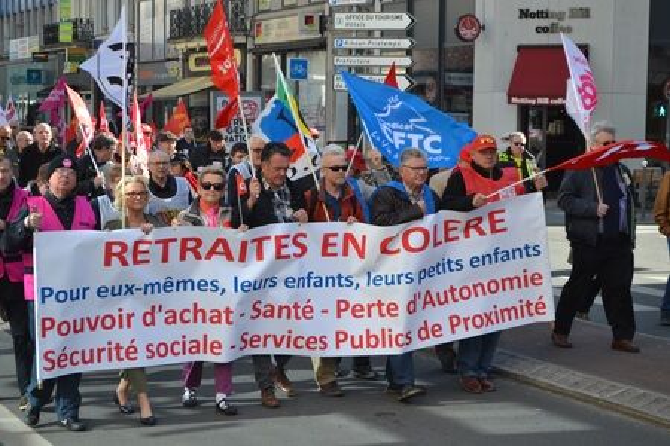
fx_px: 1535
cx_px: 335
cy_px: 223
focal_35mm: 82
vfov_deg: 16.6
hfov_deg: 24.6
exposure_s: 1/125
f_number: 5.6
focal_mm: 55
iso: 100
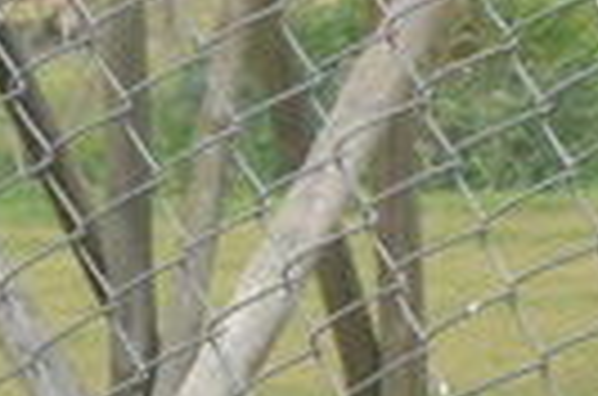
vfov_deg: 3.5
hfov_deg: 5.3
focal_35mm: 379
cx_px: -594
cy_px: 1138
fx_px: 6281
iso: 4000
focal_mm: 42
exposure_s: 1/1250
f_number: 18
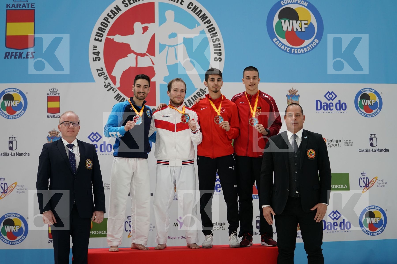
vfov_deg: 19.5
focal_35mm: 70
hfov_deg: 28.8
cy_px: 132
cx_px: 198
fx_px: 772
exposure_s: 1/250
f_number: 2.8
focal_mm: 70
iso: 800
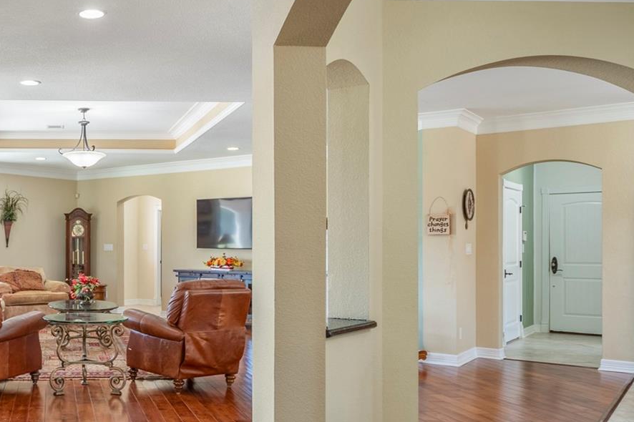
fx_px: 651
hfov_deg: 47.7
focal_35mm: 37
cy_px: 261
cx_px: 90
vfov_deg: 35.7
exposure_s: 1/320
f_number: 4
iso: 160
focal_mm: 16
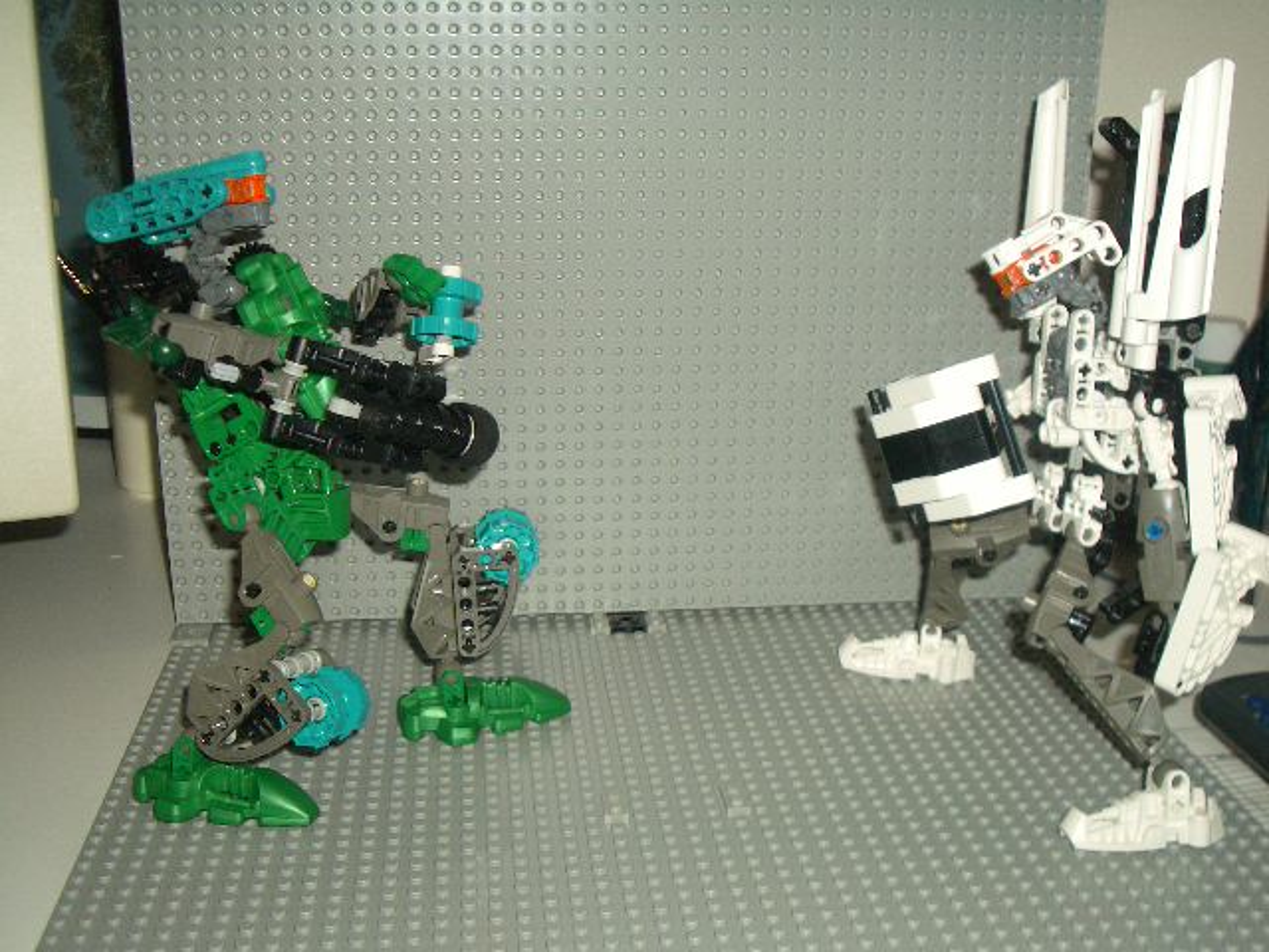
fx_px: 1503
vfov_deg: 35.1
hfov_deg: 45.8
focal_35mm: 41
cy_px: 476
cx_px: 634
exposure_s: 1/60
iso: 100
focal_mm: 6.8
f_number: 2.8
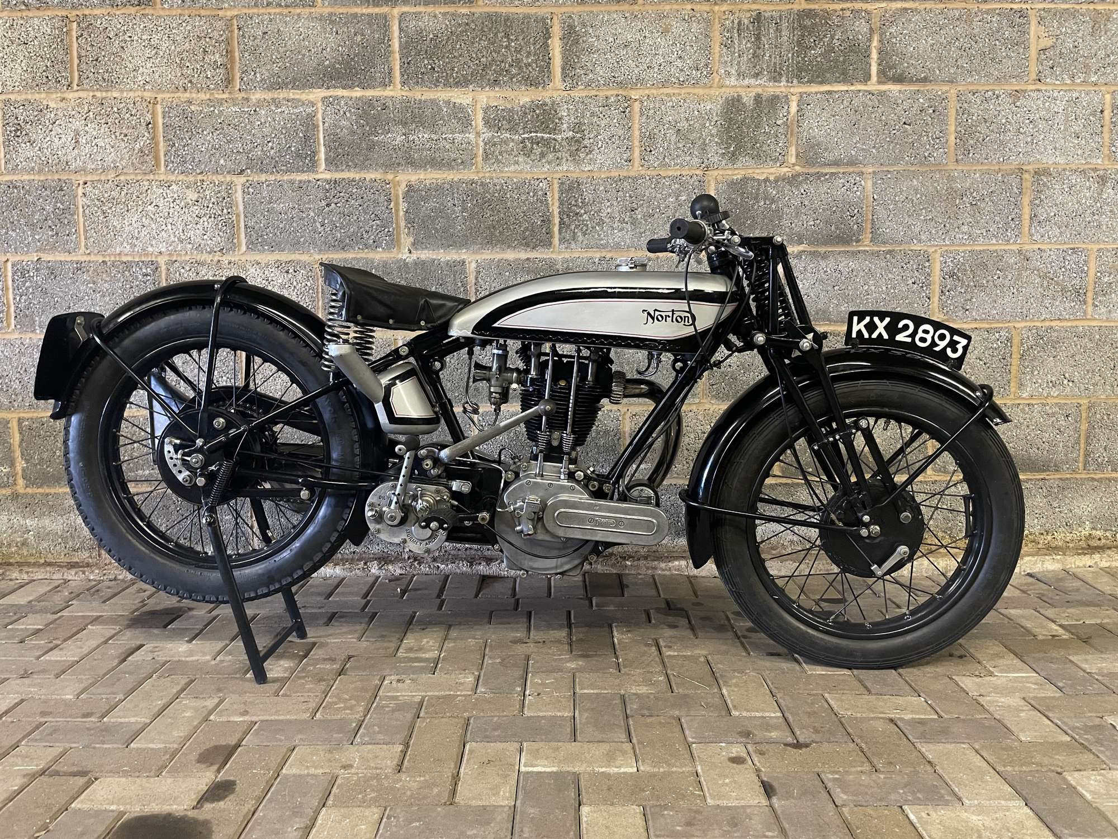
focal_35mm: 26
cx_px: 559
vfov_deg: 53.1
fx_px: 840
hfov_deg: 67.3
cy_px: 420
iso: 500
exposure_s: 1/33
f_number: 1.6
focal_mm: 4.2
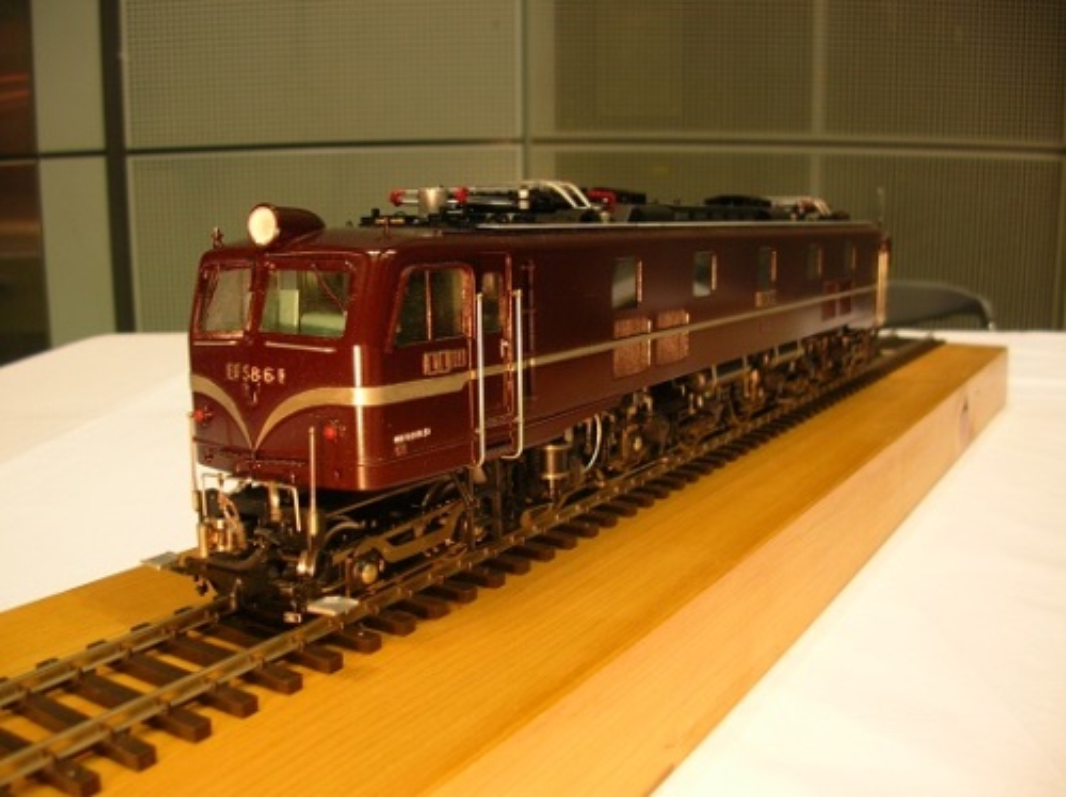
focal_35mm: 35
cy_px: 398
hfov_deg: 52.7
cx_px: 533
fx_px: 1077
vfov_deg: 40.6
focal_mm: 5.8
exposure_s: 1/9.2
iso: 50
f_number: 2.8
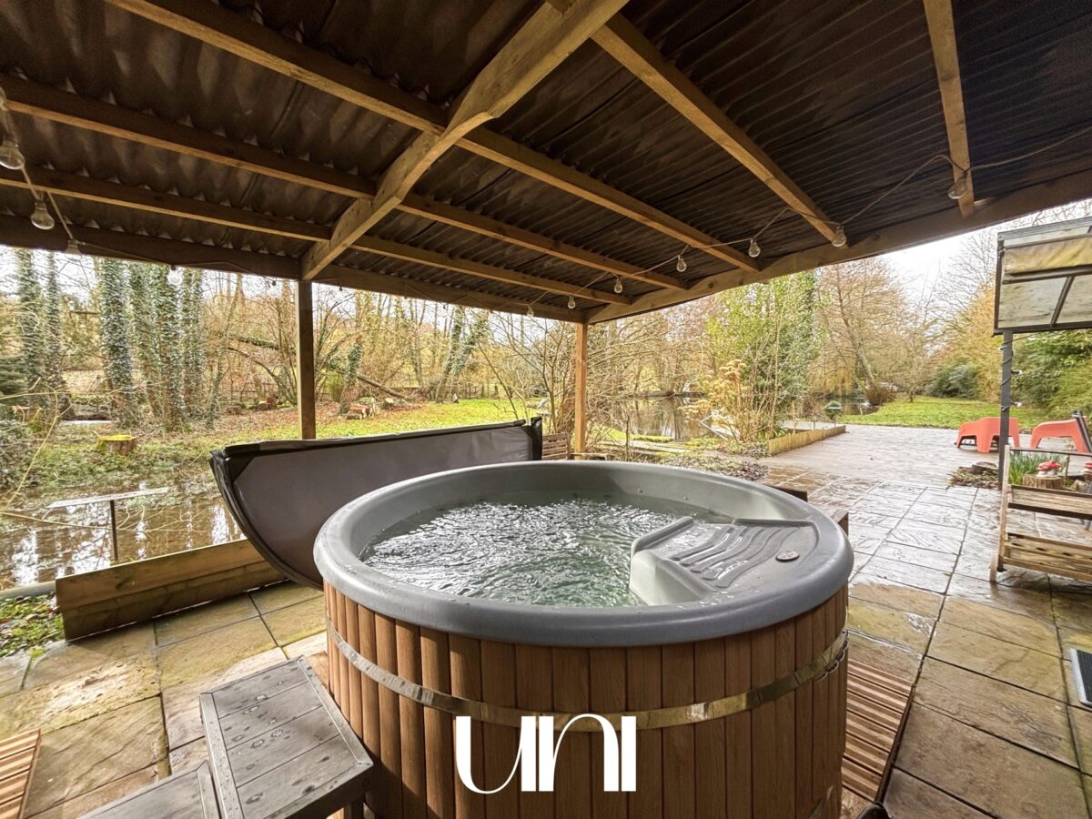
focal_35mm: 13
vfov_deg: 89.9
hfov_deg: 106.2
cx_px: 546
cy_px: 410
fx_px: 410
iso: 64
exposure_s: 1/99
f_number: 2.4
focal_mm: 1.54
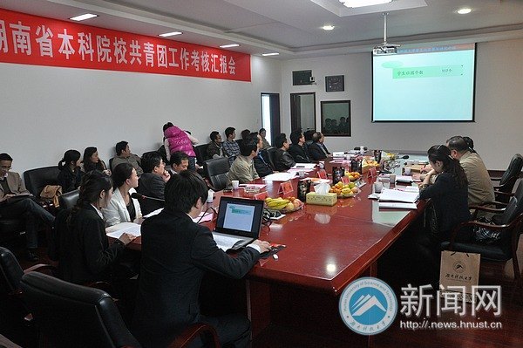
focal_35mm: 27
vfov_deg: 47.9
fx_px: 392
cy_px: 174
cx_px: 262
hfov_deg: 67.4
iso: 1000
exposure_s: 1/30
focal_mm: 18
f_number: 7.1
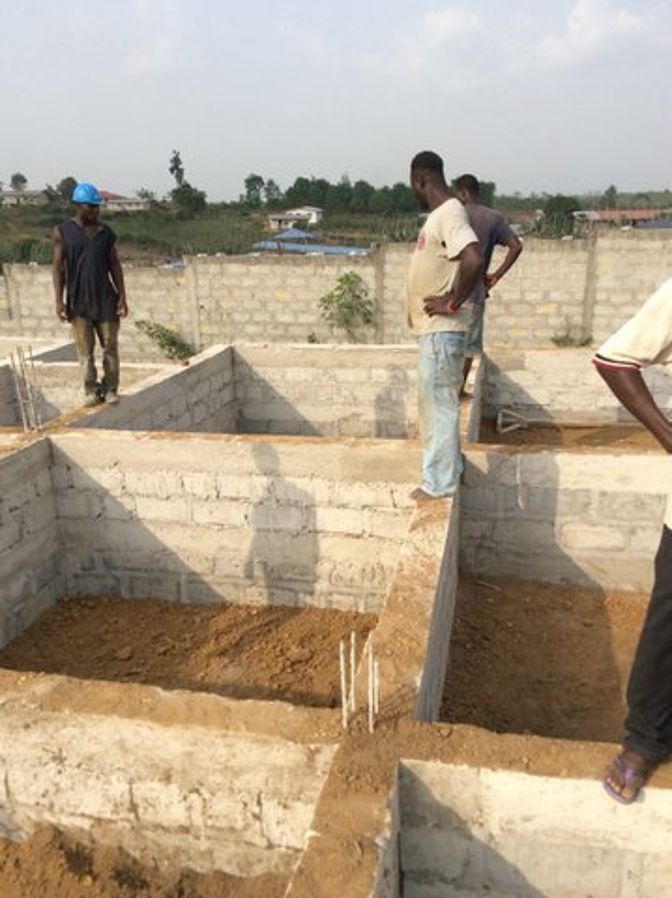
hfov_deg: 44.1
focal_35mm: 32
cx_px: 336
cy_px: 449
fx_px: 830
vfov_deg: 56.9
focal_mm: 3.3
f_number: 2.4
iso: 32
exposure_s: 1/817
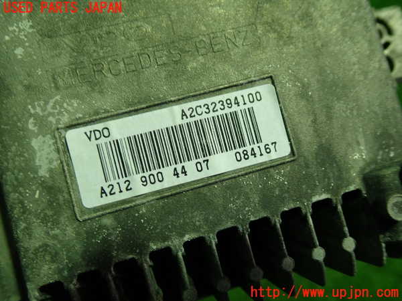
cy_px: 150
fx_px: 348
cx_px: 201
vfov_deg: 46.8
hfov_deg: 60.0
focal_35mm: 30
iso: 200
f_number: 2.3
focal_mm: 5.4
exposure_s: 1/60
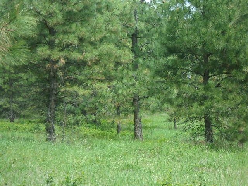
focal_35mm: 108
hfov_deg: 18.2
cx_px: 124
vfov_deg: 13.7
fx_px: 774
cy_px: 93
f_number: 6.6
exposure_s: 1/100
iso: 80
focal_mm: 19.6
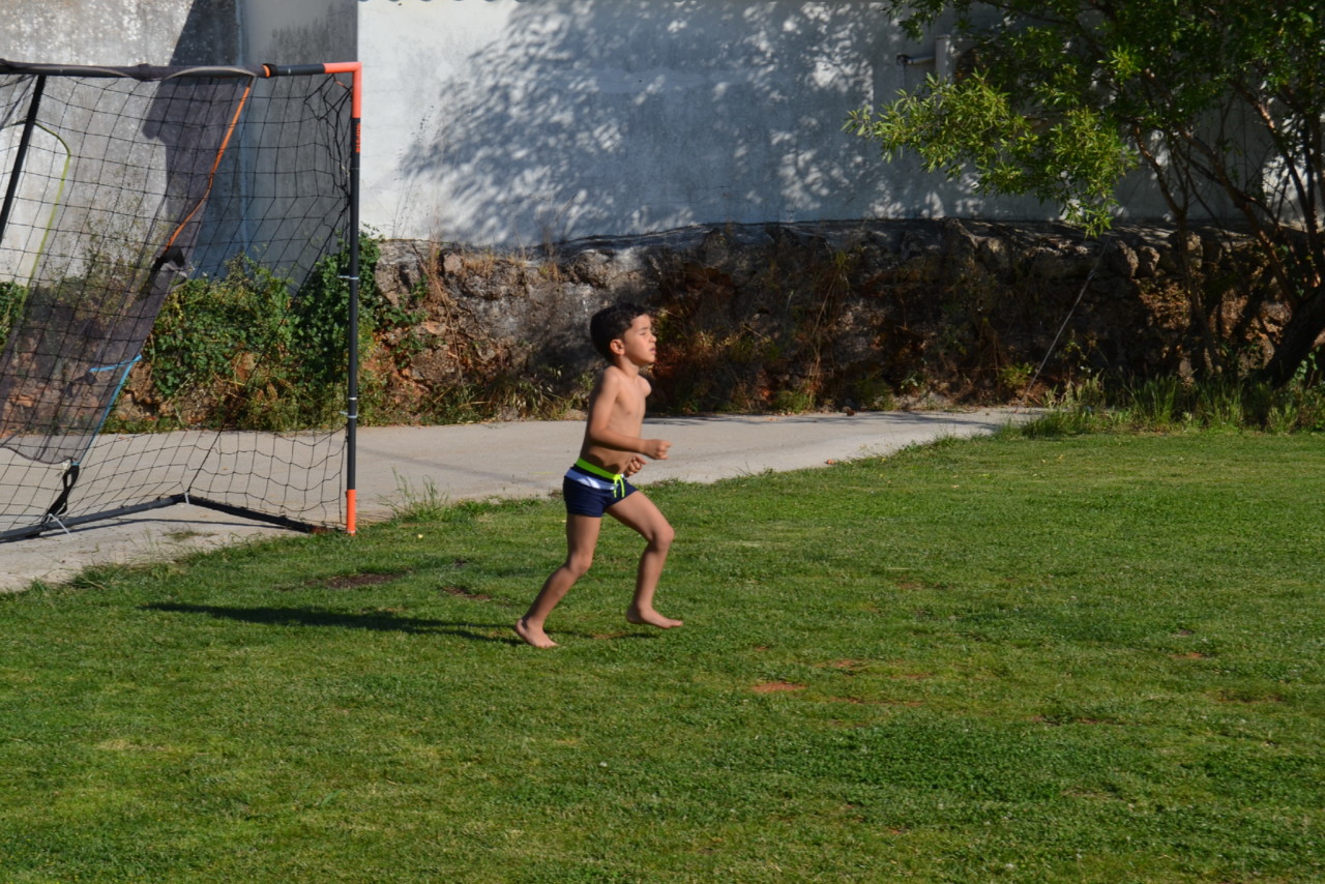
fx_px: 3037
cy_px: 442
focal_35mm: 82
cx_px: 662
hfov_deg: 24.6
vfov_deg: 16.6
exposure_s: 1/250
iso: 100
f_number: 8
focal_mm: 55
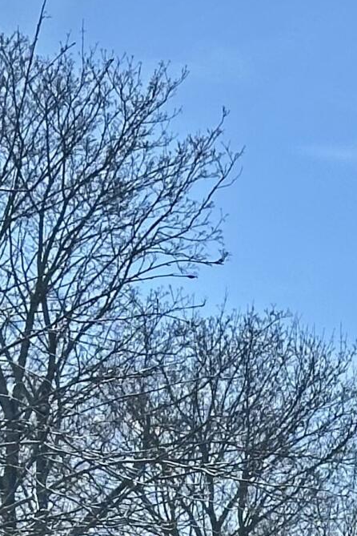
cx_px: 695
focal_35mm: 224
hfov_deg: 6.0
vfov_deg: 9.0
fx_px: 3332
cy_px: 756
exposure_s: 1/5000
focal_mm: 6.86
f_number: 1.78
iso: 64
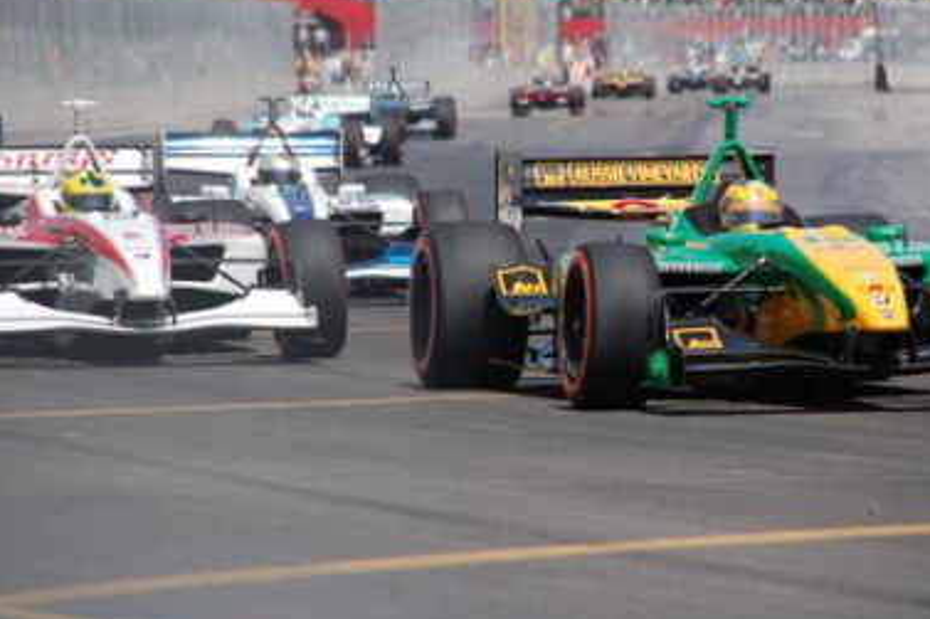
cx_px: 493
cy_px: 275
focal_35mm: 398
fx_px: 10277
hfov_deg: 5.2
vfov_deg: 3.5
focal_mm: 200
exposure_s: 1/800
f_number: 6.3
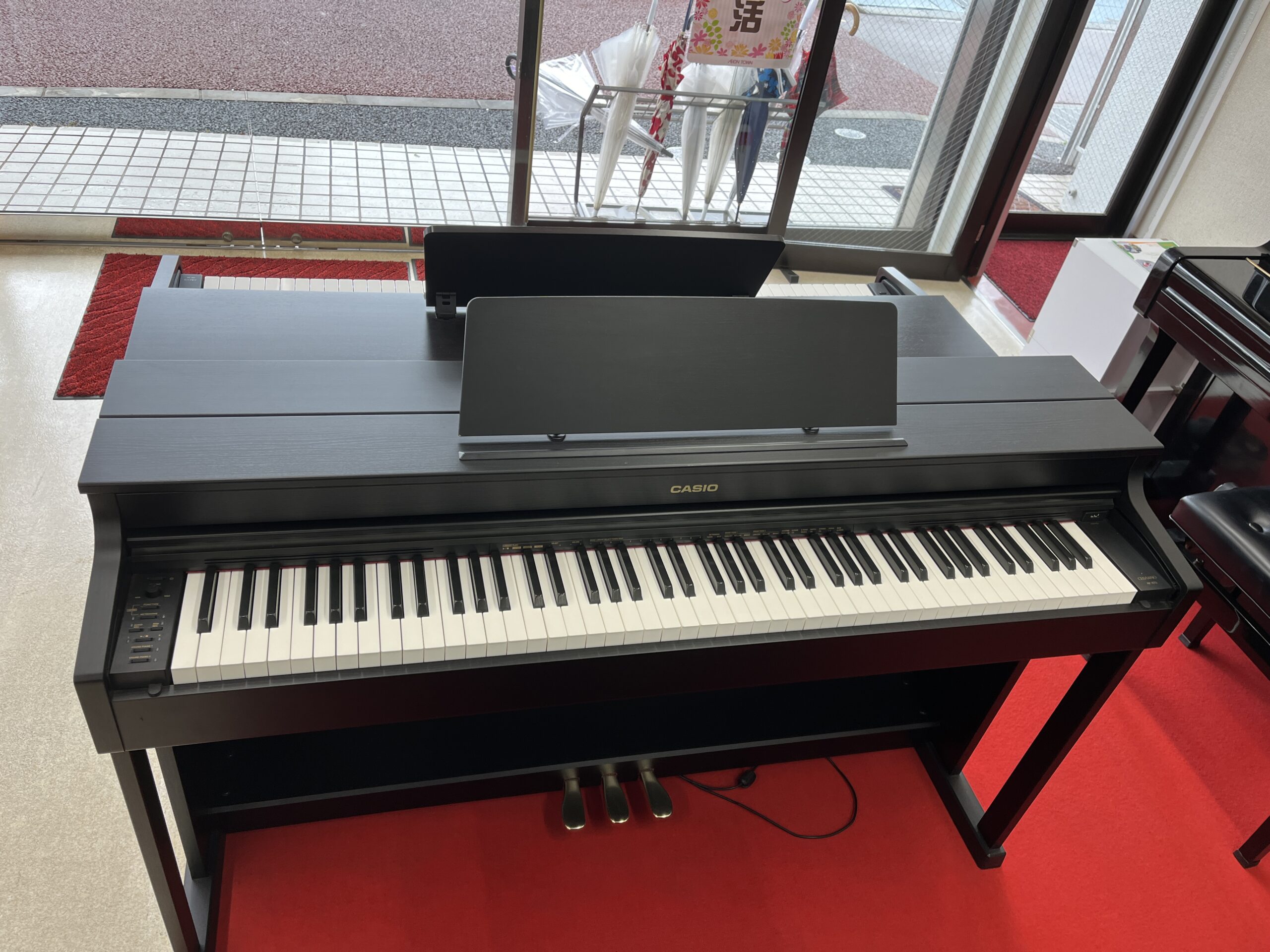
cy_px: 476
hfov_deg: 67.3
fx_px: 954
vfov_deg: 53.1
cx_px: 635
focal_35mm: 26
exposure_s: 1/100
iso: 40
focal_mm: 5.1
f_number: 1.6
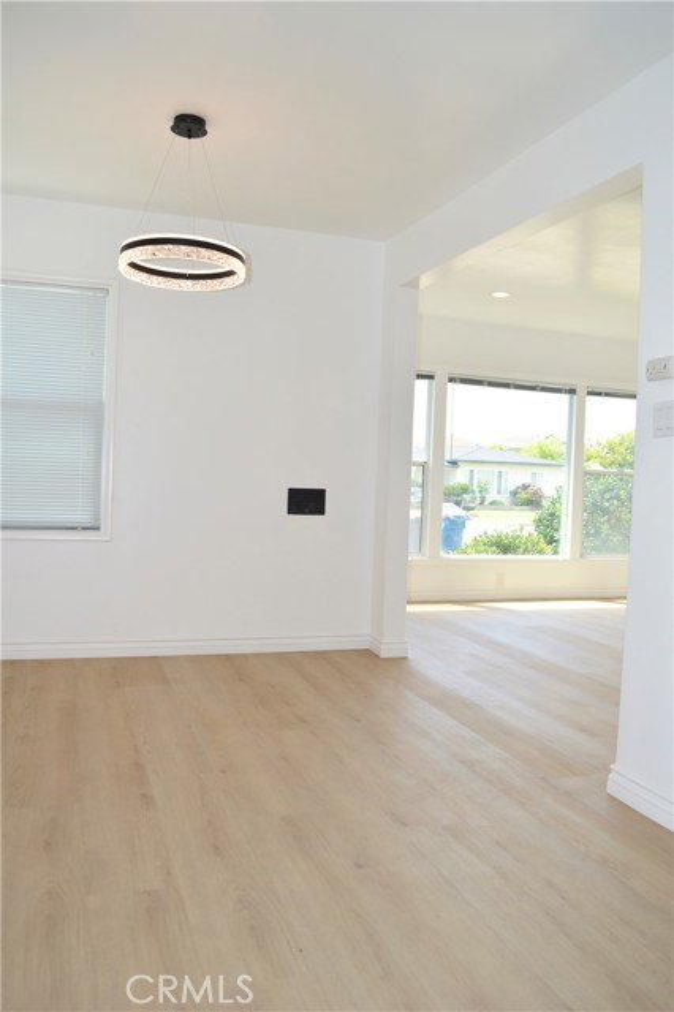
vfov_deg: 67.4
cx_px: 337
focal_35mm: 27
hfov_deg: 47.9
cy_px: 506
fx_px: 759
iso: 100
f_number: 4
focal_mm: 18
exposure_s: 1/160
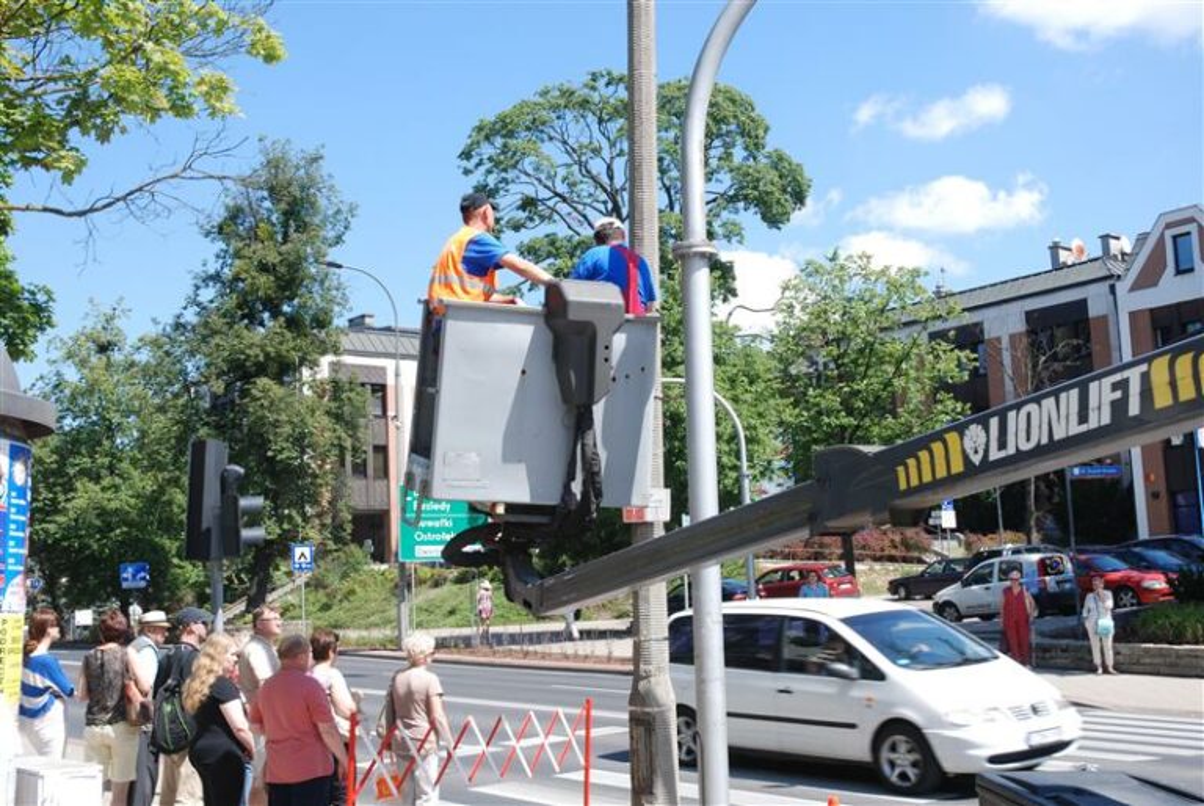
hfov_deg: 42.3
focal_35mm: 46
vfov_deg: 29.0
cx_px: 602
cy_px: 403
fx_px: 1557
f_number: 6.3
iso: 100
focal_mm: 31
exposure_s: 1/160
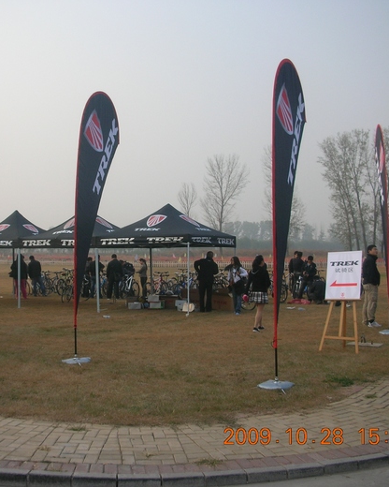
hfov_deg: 32.5
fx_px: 662
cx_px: 129
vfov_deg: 40.3
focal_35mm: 46
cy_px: 242
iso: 50
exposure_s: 1/245
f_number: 3
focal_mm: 5.8
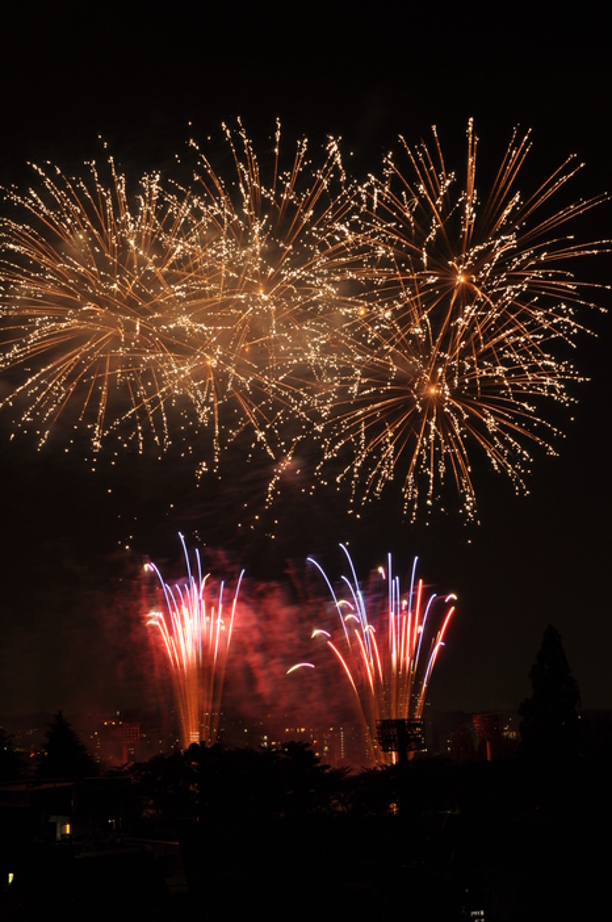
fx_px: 1534
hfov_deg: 22.6
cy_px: 461
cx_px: 306
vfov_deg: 33.4
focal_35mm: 60
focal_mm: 40
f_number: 11
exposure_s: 1.7
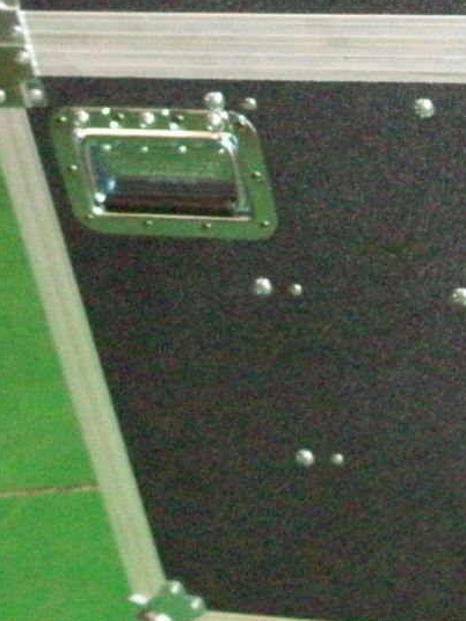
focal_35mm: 130
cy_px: -226
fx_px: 2333
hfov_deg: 11.1
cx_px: 610
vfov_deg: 14.4
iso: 320
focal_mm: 5.7
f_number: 2.8
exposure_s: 1/60
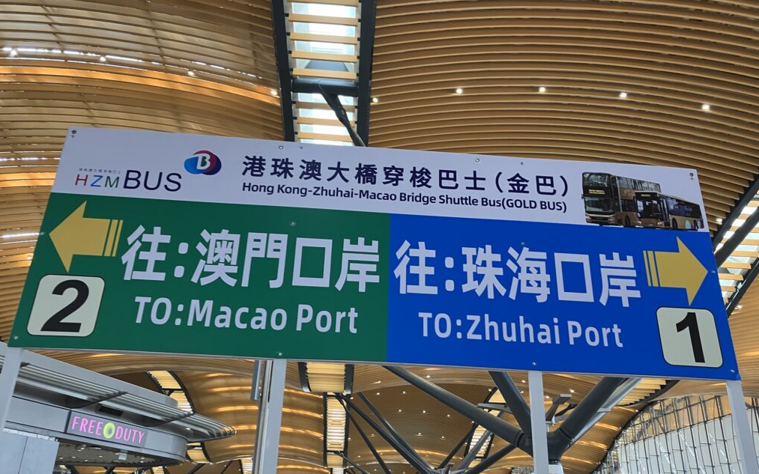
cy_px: 240
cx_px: 381
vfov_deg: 41.8
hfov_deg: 62.9
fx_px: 621
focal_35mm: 30
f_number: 1.8
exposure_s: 1/79
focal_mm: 3.99
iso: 80
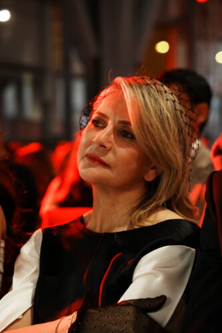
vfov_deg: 23.9
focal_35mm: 85
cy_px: 166
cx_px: 111
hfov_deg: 16.1
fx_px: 787
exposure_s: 1/80
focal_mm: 85
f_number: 4
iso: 4000
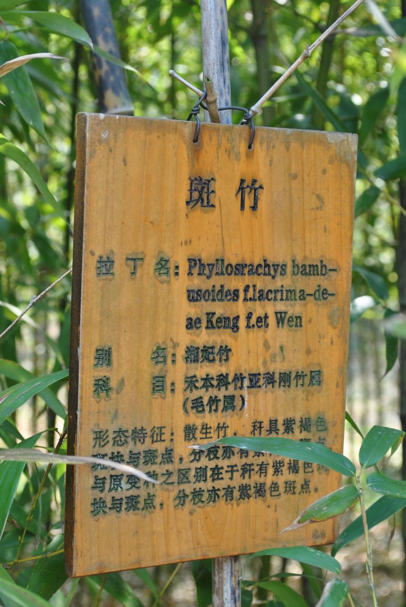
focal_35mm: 72
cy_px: 304
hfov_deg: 19.0
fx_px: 1214
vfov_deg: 28.0
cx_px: 203
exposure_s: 1/60
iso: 200
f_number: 8
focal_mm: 48
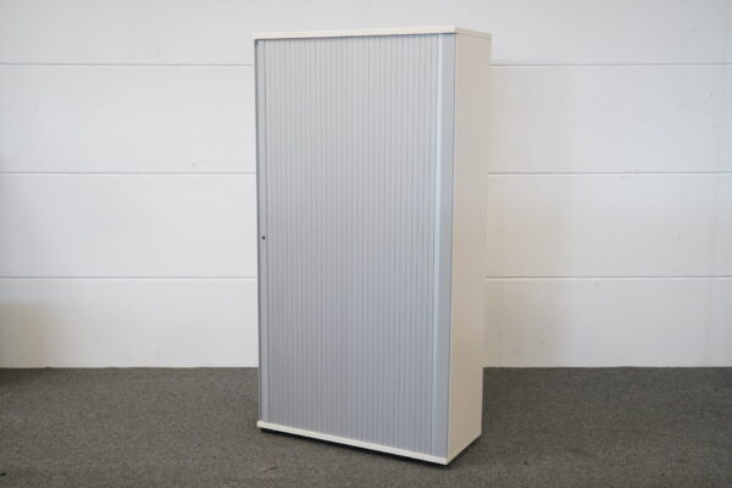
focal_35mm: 42
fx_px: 854
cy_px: 244
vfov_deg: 31.9
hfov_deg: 46.4
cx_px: 366
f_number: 5
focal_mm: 42
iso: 5000
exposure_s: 1/250
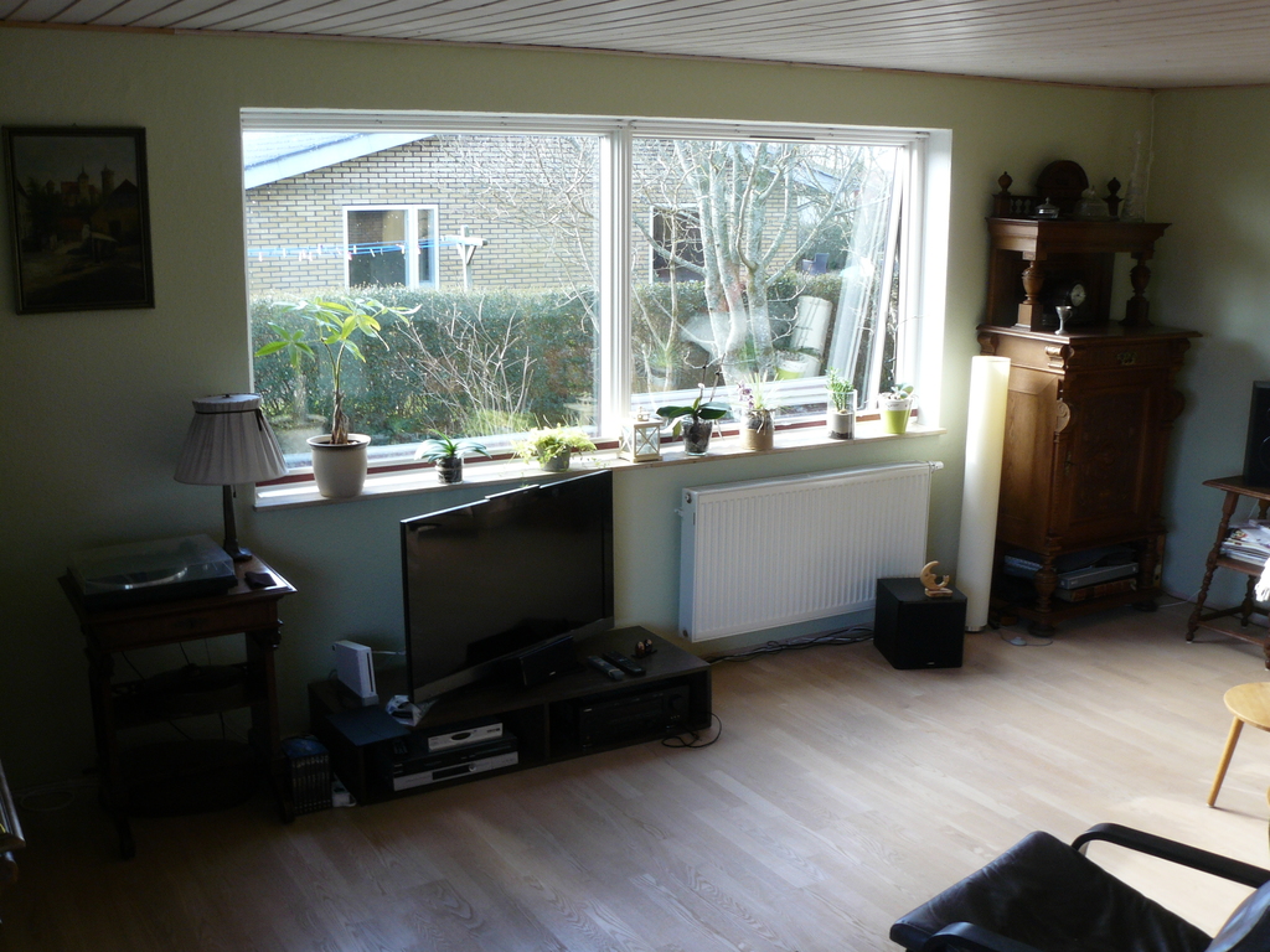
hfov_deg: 51.4
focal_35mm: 36
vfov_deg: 39.7
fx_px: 1321
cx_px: 635
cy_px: 476
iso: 100
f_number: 6.3
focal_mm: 6
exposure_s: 1/8
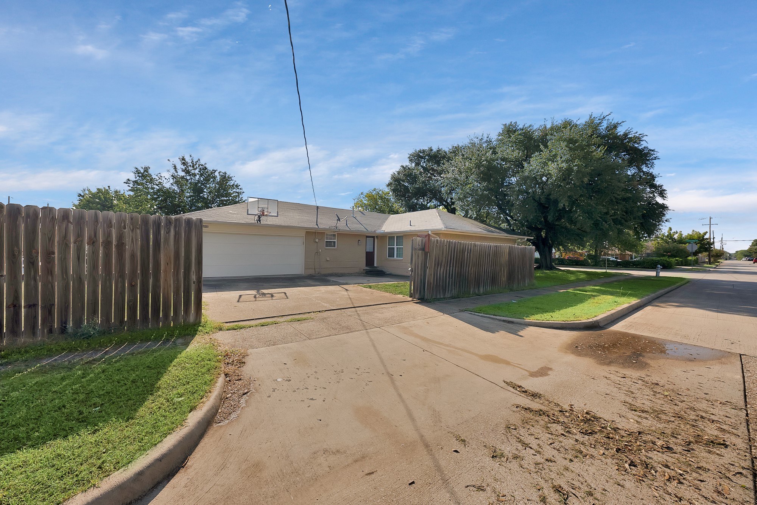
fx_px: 252
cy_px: 252
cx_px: 378
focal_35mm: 12
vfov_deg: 90.1
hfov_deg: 112.6
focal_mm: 12
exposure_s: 1/640
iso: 640
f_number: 9
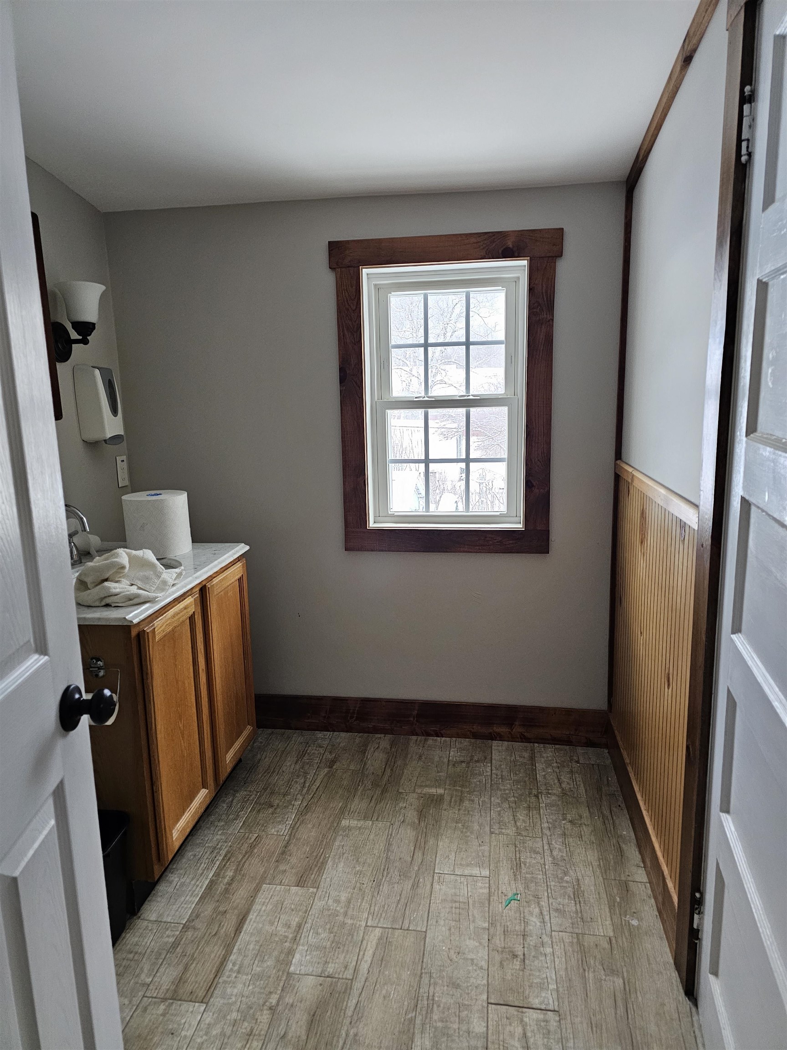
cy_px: 525
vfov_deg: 73.9
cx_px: 394
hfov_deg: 58.9
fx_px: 697
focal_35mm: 23
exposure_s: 1/120
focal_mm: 6.3
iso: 640
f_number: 1.7
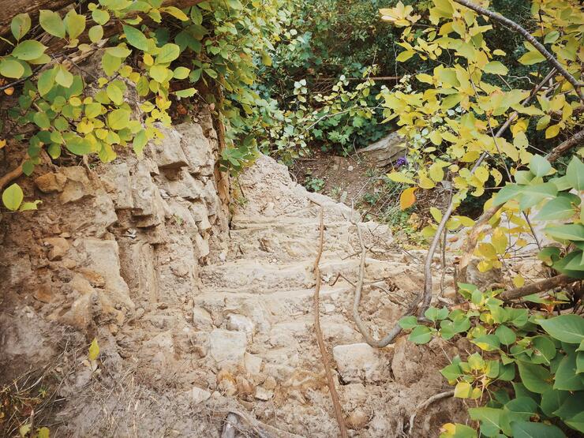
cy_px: 219
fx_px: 489
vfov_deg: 48.2
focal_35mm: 29
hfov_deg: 61.7
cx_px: 292
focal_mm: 4.15
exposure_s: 1/30
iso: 32
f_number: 2.2
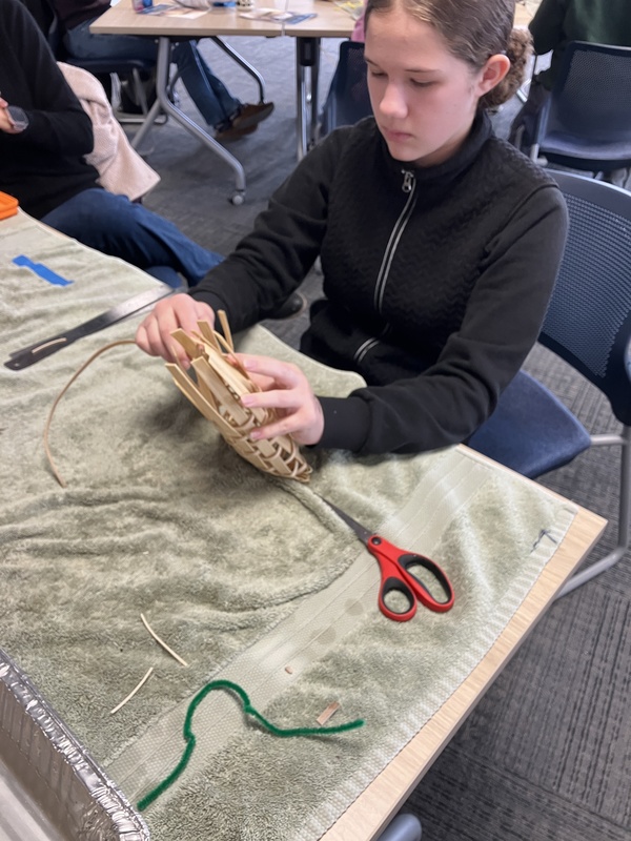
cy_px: 420
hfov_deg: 49.7
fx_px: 681
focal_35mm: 28
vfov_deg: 63.4
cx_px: 316
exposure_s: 1/60
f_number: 1.8
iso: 100
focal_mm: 3.99
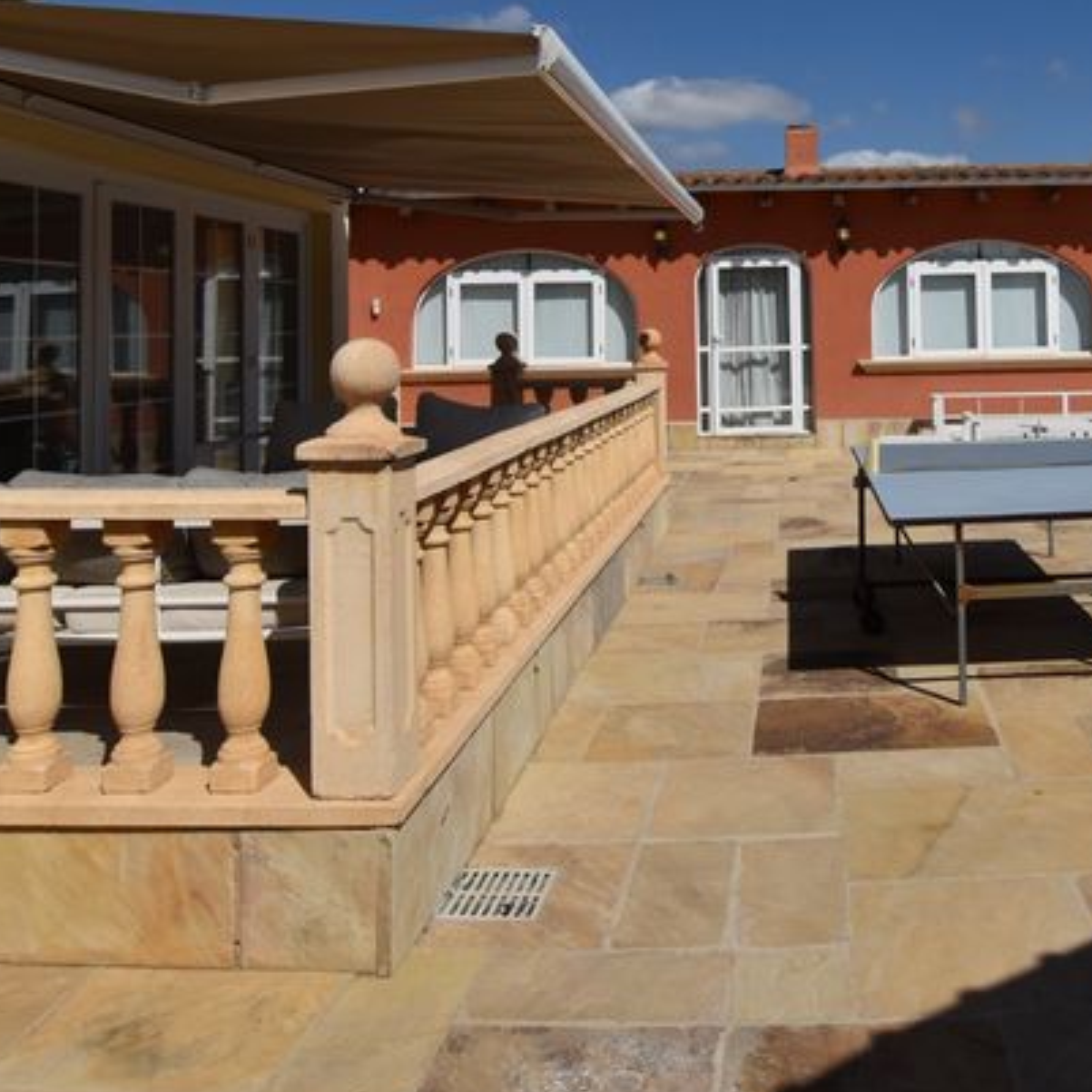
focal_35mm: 30
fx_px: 1071
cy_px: 274
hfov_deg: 51.9
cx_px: 807
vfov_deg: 51.7
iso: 200
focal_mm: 10
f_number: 10
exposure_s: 1/1000
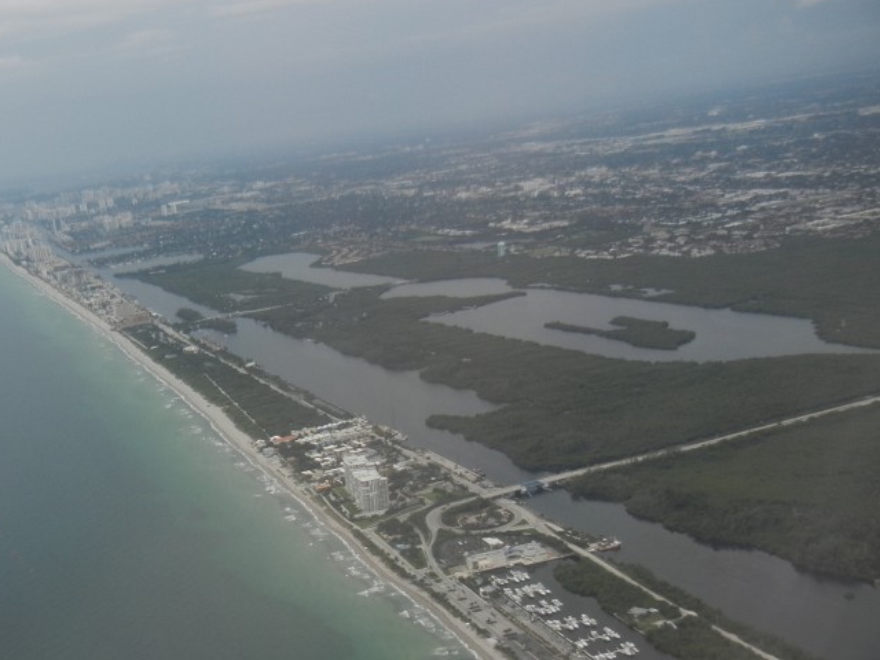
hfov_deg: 38.2
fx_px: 1220
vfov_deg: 29.7
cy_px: 507
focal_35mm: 48
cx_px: 179
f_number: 3.5
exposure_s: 1/1033
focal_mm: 5.4
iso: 160
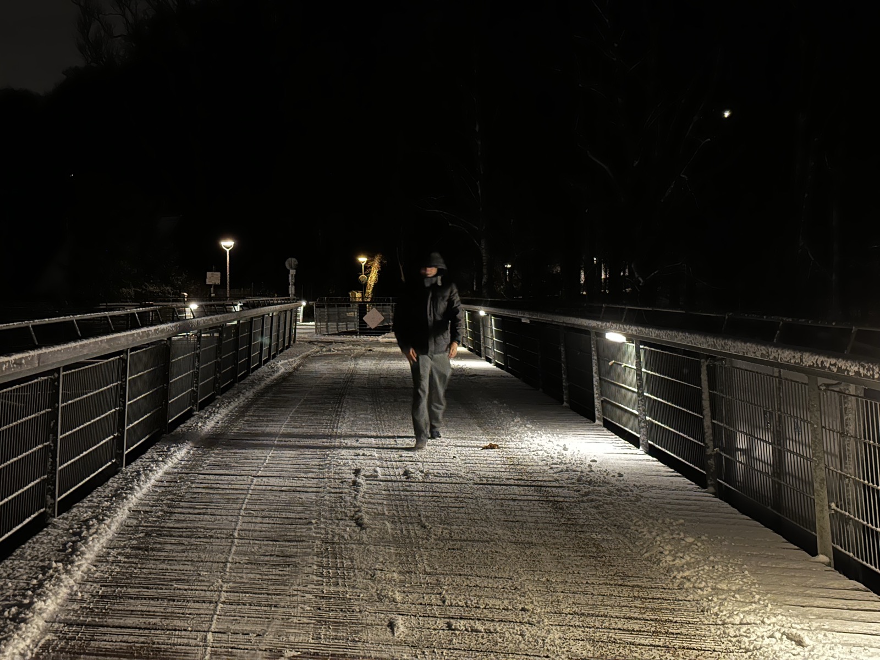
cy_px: 330
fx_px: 1220
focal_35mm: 48
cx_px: 440
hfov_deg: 39.7
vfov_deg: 30.3
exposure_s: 1/10
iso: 800
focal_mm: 6.86
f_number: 1.78
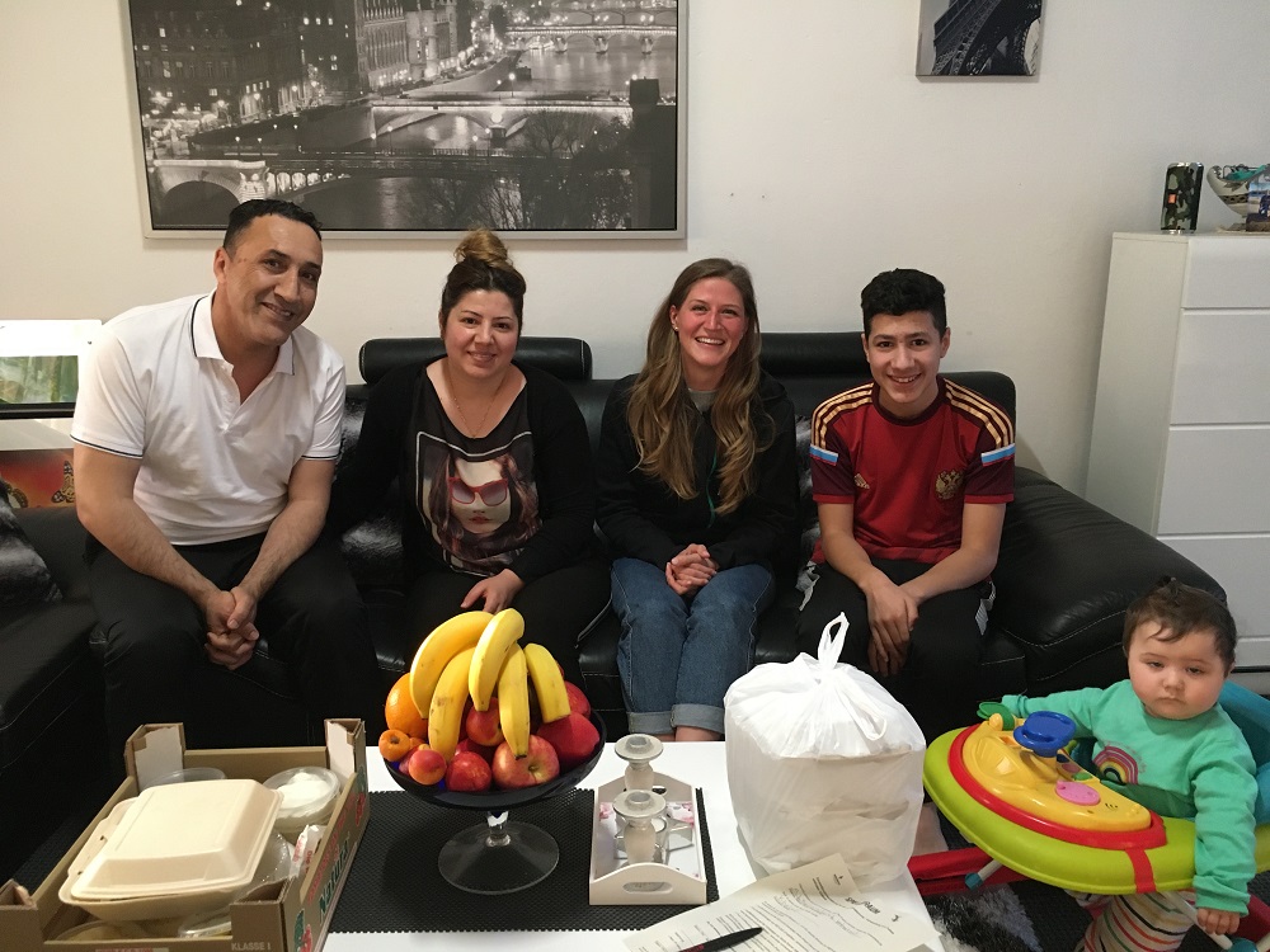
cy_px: 476
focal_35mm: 29
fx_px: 1064
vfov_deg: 48.2
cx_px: 635
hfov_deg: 61.7
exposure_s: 1/25
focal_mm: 4.15
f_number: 2.2
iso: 200
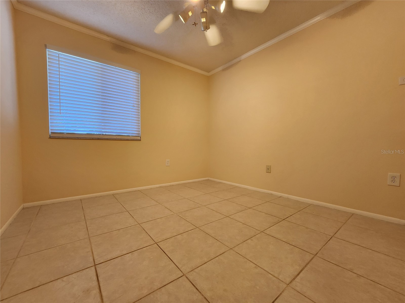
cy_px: 152
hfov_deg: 106.2
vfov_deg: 89.9
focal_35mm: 13
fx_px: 152
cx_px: 202
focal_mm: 2.2
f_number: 2.2
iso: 250
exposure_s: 1/60
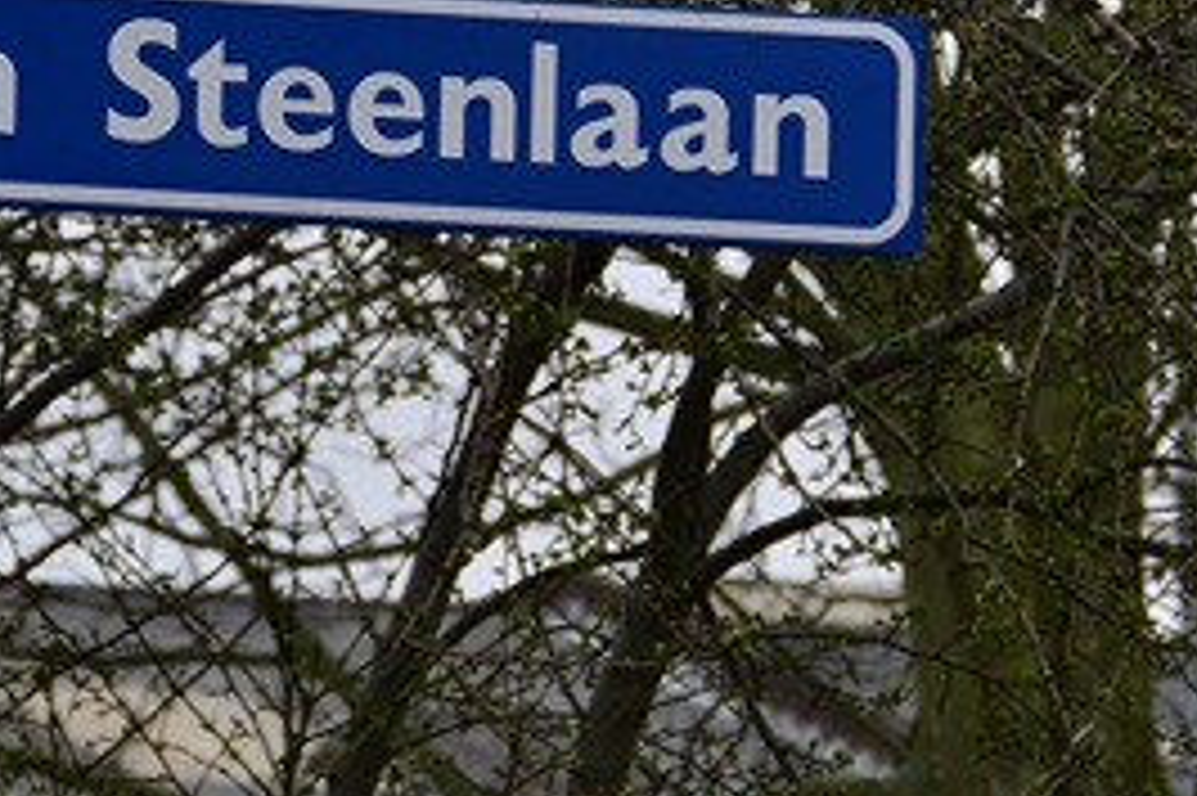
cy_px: 283
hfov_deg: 6.6
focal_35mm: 311
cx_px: -32
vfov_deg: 4.4
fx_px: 10334
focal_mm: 92
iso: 360
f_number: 9
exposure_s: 1/250
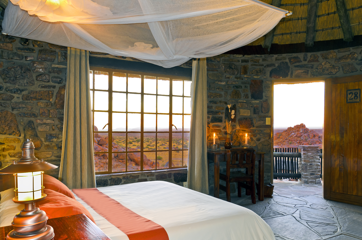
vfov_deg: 51.9
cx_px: 171
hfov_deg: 72.6
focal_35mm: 25
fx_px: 246
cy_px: 125
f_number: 8
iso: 200
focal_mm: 15
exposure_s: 1/3
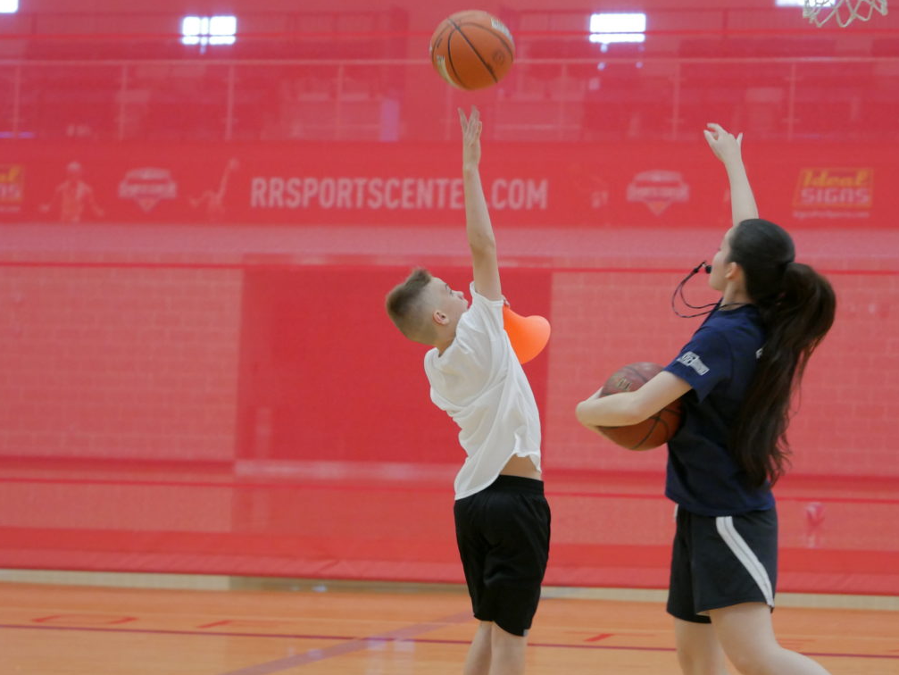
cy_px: 400
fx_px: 3715
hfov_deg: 13.8
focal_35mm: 143
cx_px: 482
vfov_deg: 10.4
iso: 2000
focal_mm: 60
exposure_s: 1/320
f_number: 2.8
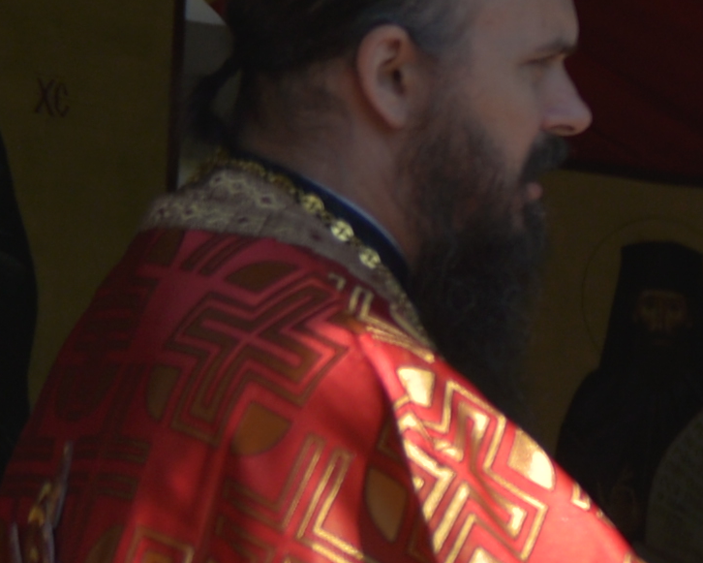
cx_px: 2890
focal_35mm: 350
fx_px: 7283
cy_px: 832
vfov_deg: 4.4
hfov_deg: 4.9
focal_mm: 45
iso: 100
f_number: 2.8
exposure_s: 1/3200
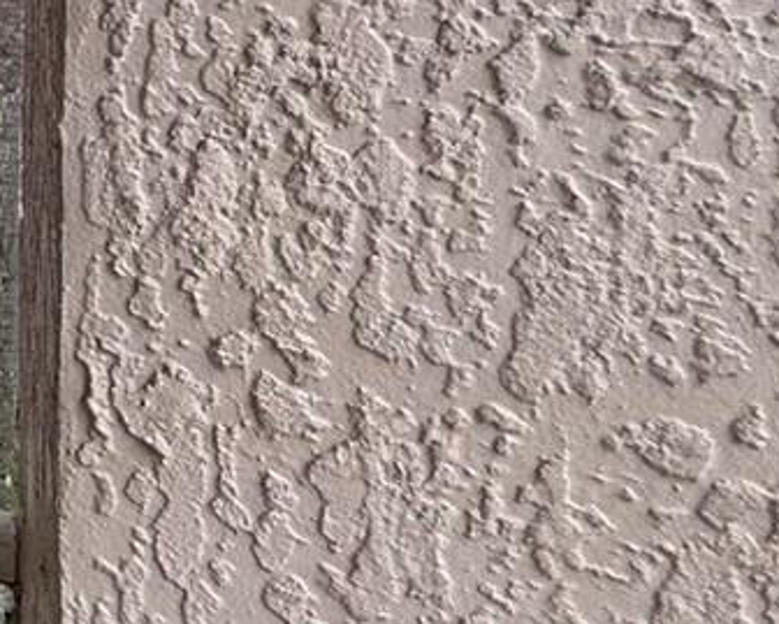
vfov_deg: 22.1
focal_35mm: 65
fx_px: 1499
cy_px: -77
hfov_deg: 17.3
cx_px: -895
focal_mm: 2.22
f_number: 2.2
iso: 40
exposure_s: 1/343
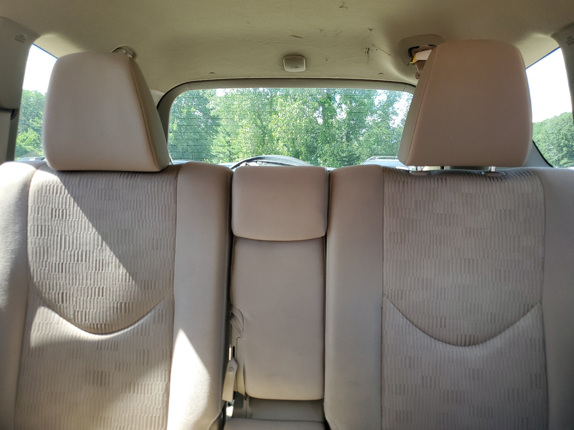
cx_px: 287
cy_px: 215
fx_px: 431
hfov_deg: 67.3
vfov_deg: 53.1
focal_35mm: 26
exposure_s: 1/120
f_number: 1.5
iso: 58
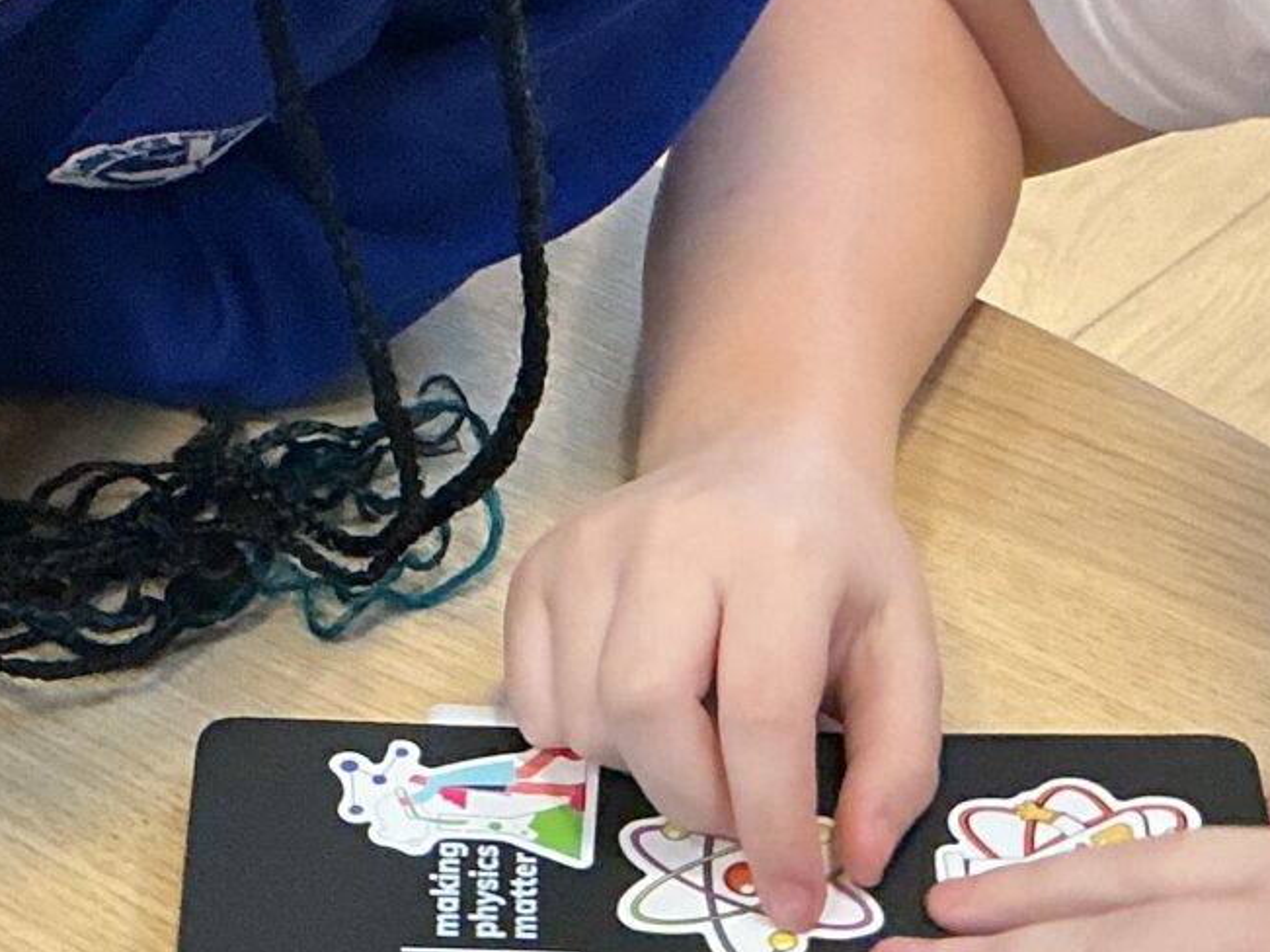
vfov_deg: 12.9
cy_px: 827
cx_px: 353
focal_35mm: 114
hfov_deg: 17.2
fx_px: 4182
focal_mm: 3
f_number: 1.8
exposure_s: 1/60
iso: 160
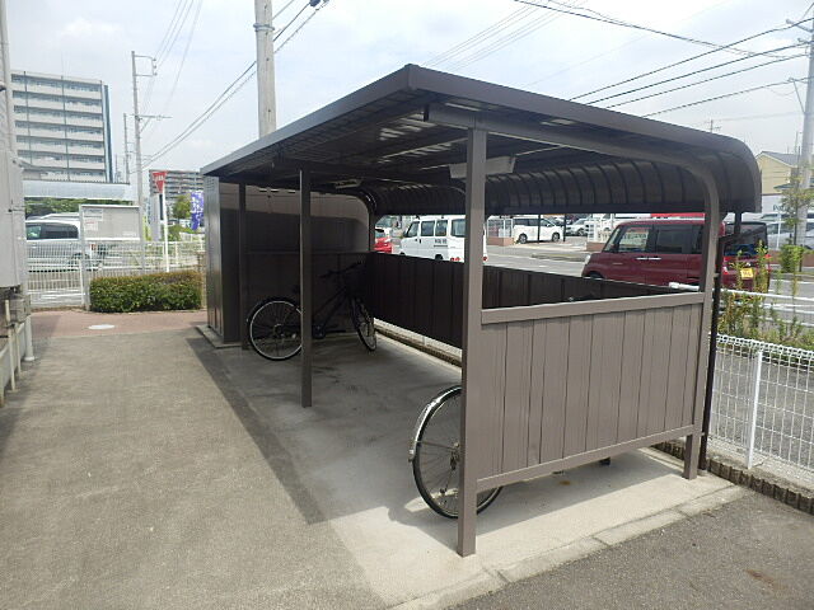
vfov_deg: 56.8
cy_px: 305
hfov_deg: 71.6
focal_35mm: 24
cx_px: 407
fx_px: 564
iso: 80
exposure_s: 1/800
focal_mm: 4.2
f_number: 3
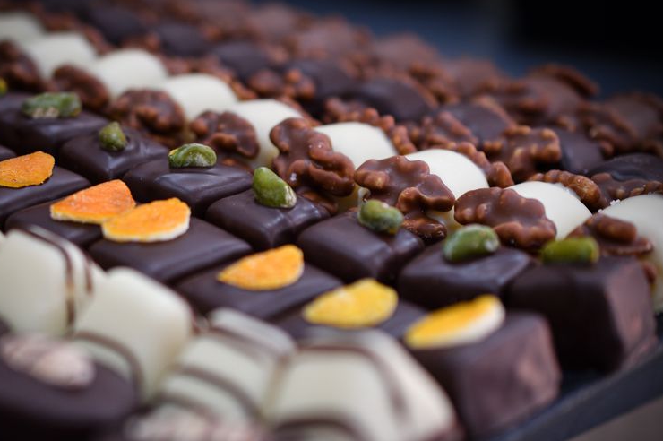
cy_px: 251
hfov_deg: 27.7
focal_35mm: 73
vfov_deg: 18.6
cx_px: 263
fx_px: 1343
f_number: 3
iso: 200
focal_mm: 40
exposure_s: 1/80
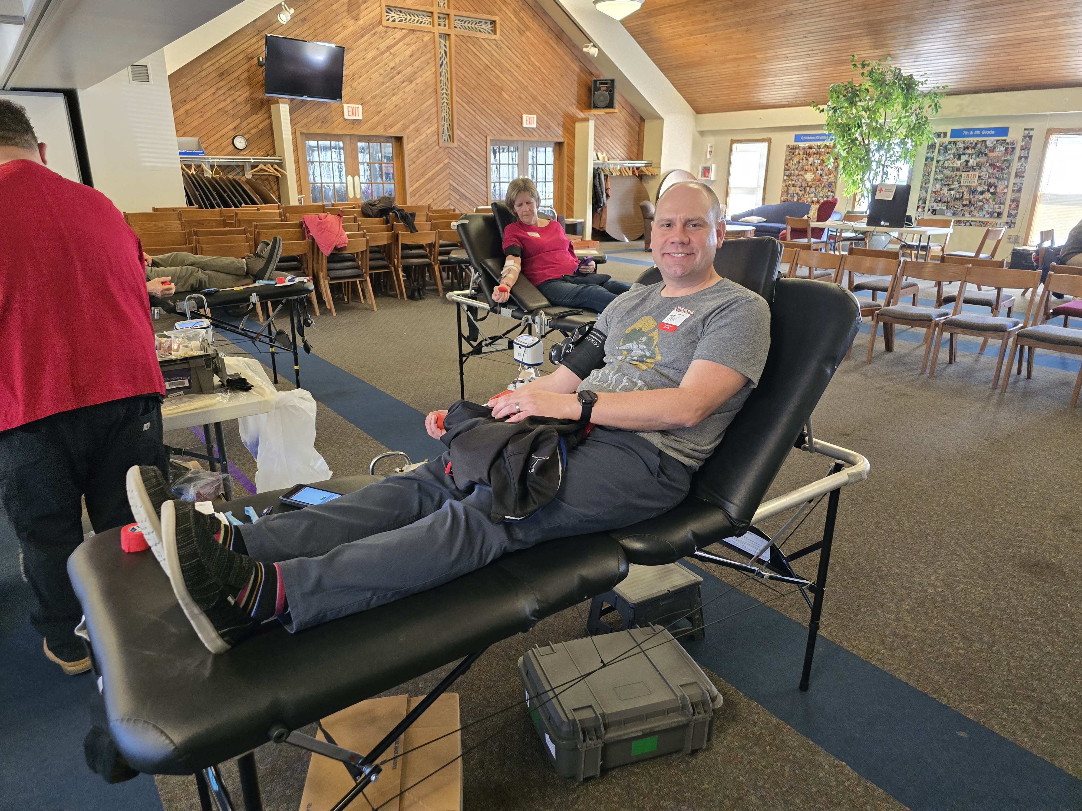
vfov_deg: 58.9
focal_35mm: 23
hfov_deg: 73.9
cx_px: 541
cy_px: 406
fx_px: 719
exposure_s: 1/120
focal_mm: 6.3
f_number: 1.7
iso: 800
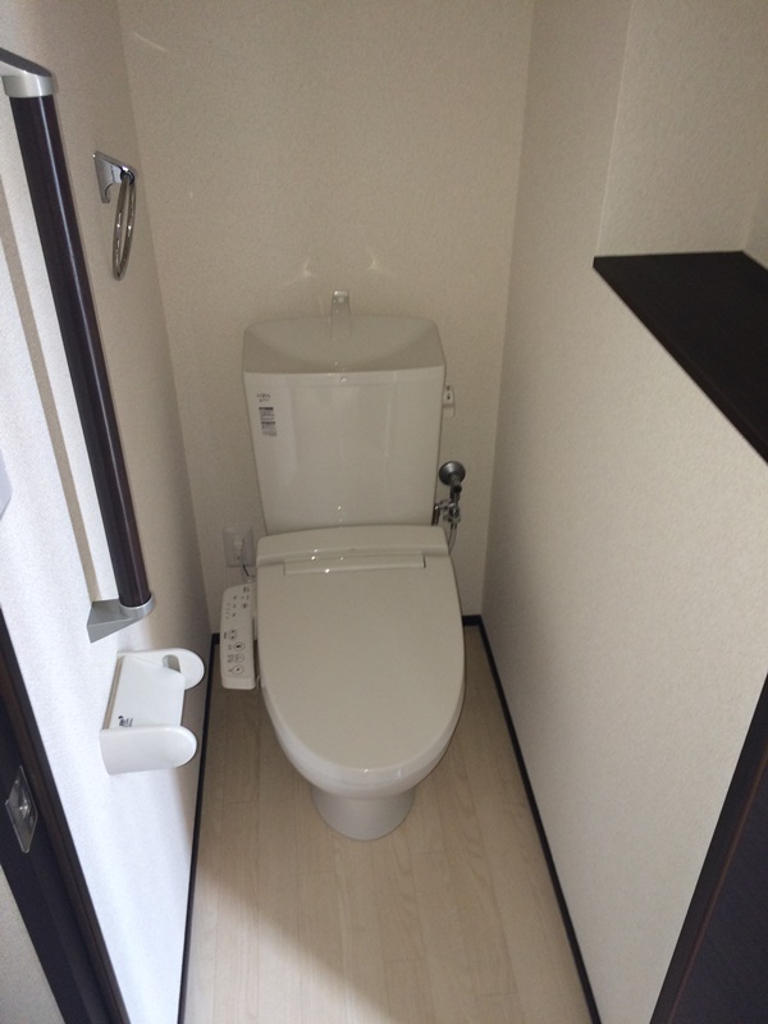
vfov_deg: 61.7
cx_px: 384
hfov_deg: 48.2
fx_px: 858
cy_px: 512
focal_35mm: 29
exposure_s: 1/30
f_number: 2.2
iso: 100
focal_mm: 4.15
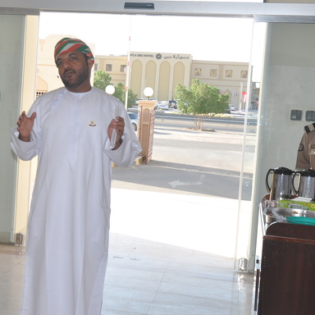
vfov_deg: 25.0
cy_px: 137
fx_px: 710
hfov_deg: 24.3
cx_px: 36
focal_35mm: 69
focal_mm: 26
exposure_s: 1/200
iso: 200
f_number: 9
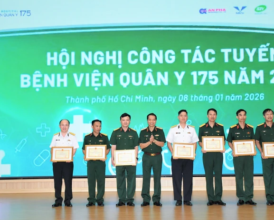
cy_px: 105
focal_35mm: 52
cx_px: 144
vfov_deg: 29.1
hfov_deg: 36.0
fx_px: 422
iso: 1600
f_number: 9
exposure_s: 1/160
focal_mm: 27
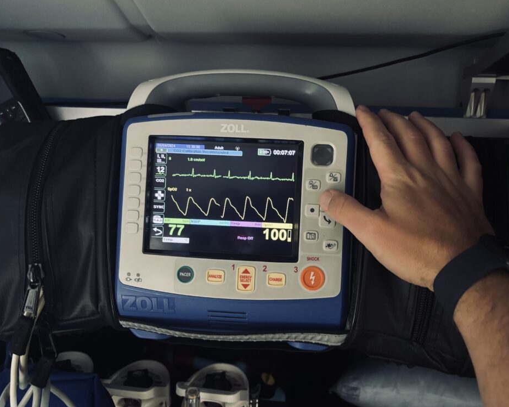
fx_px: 422
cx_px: 269
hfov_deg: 62.2
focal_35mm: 28
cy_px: 206
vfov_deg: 51.5
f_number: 1.6
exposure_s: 1/27
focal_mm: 5.96
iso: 500
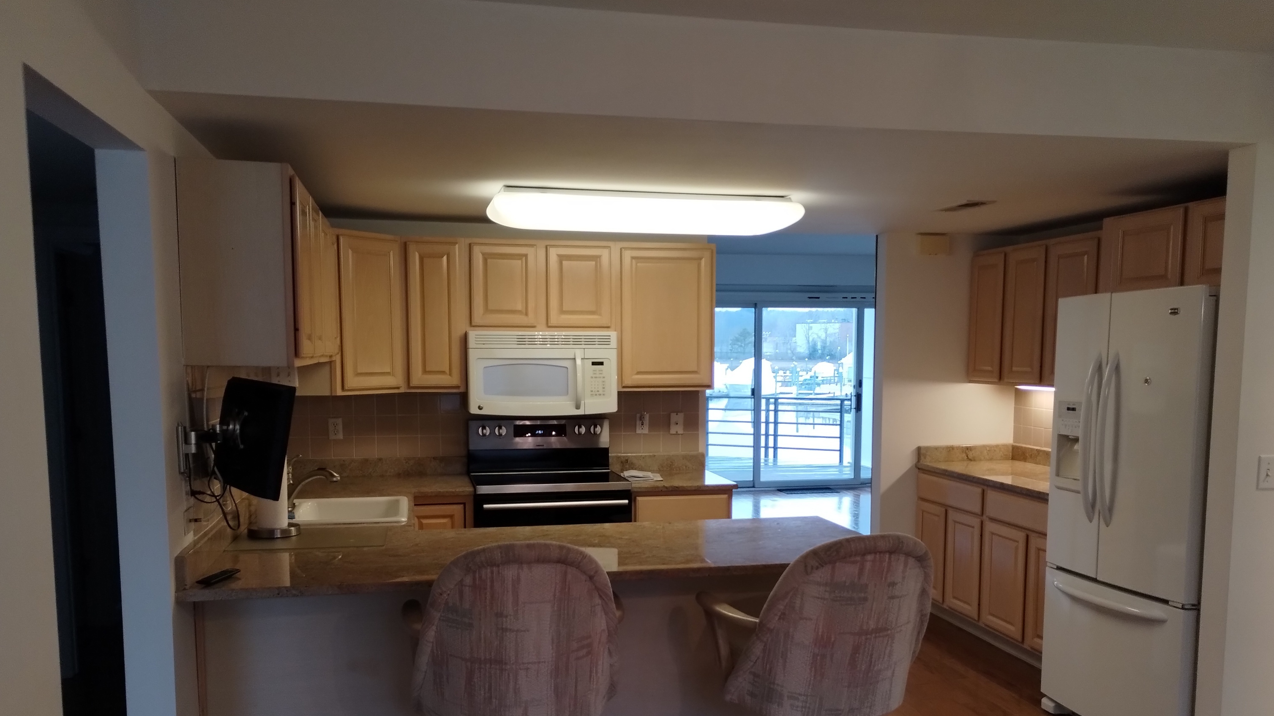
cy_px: 458
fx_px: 1047
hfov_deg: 62.6
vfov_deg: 37.5
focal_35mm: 31
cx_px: 638
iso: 416
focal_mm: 4.27
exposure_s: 1/60
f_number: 1.8
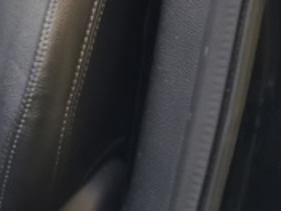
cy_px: -118
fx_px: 998
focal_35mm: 123
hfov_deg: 14.0
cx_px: -239
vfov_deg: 11.5
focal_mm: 5.58
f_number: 1.8
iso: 400
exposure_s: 1/25
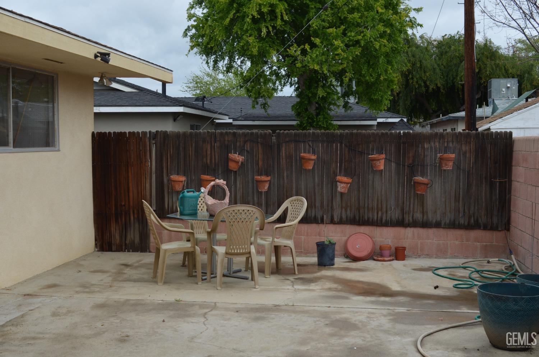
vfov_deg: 27.9
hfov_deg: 41.2
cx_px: 270
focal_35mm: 48
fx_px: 717
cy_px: 178
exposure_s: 1/250
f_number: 8
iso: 160
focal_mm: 32
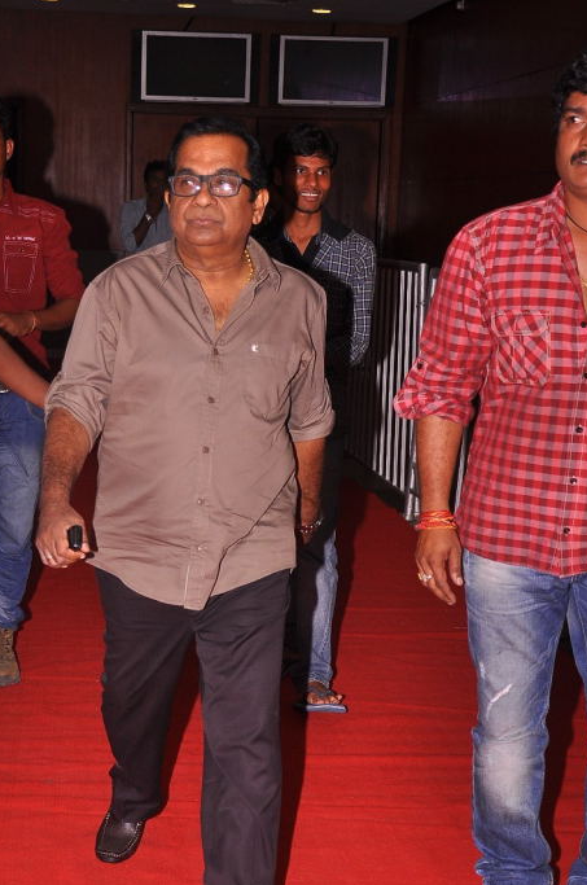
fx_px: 1767
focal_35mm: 72
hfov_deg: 18.8
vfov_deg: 28.0
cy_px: 538
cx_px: 183
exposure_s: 1/160
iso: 250
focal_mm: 32
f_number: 5.6
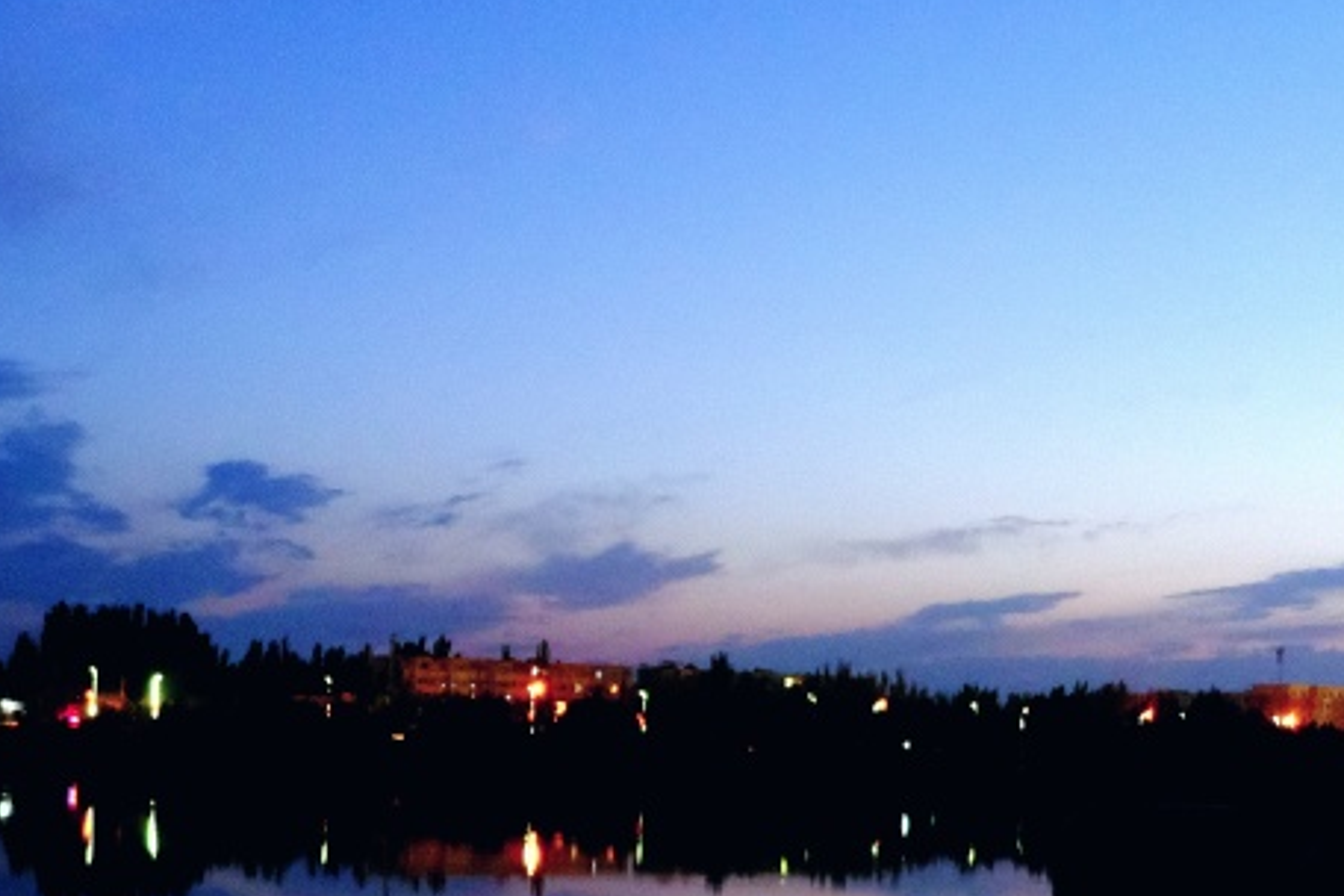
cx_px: 262
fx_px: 2650
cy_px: 722
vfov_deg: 19.0
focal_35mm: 71
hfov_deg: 27.9
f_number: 2.8
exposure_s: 1/10
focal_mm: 18
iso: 4000
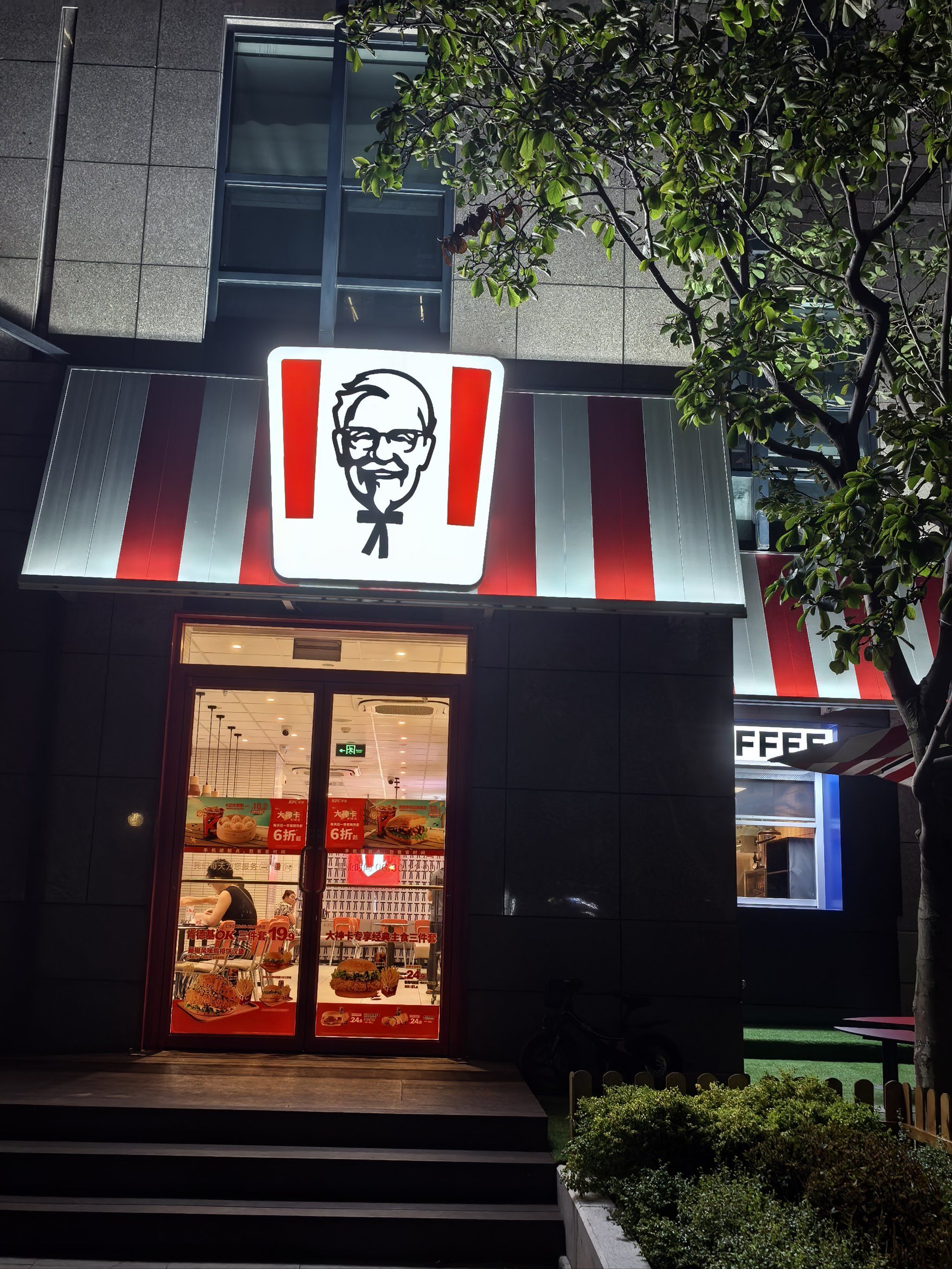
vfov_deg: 52.6
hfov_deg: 40.7
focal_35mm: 35
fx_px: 1284
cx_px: 476
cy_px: 634
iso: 200
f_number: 2
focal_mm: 6.35
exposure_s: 1/100
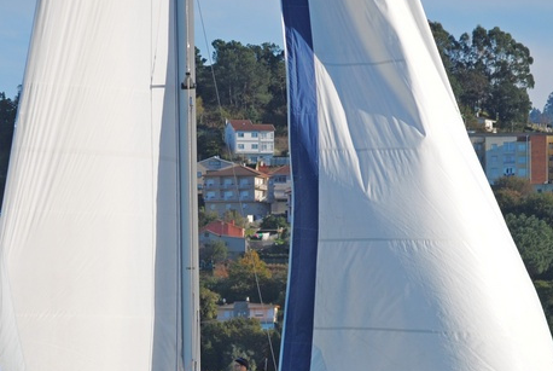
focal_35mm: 270
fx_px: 4154
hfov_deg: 7.6
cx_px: 173
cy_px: 292
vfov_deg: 5.1
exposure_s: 1/640
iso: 100
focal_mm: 92
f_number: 6.3
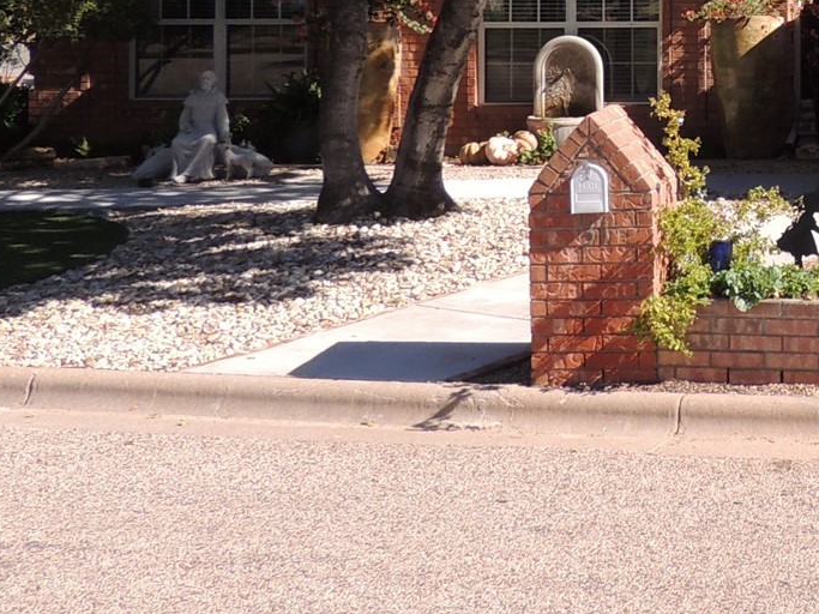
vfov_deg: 19.4
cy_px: -103
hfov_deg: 24.7
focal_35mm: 72
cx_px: 963
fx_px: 1703
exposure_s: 1/800
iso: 100
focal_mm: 4.3
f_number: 3
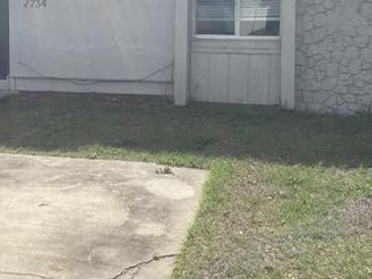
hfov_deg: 34.9
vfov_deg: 26.1
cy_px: 58
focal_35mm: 55
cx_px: 154
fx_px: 591
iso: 25
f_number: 2.4
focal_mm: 3.3
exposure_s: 1/1538
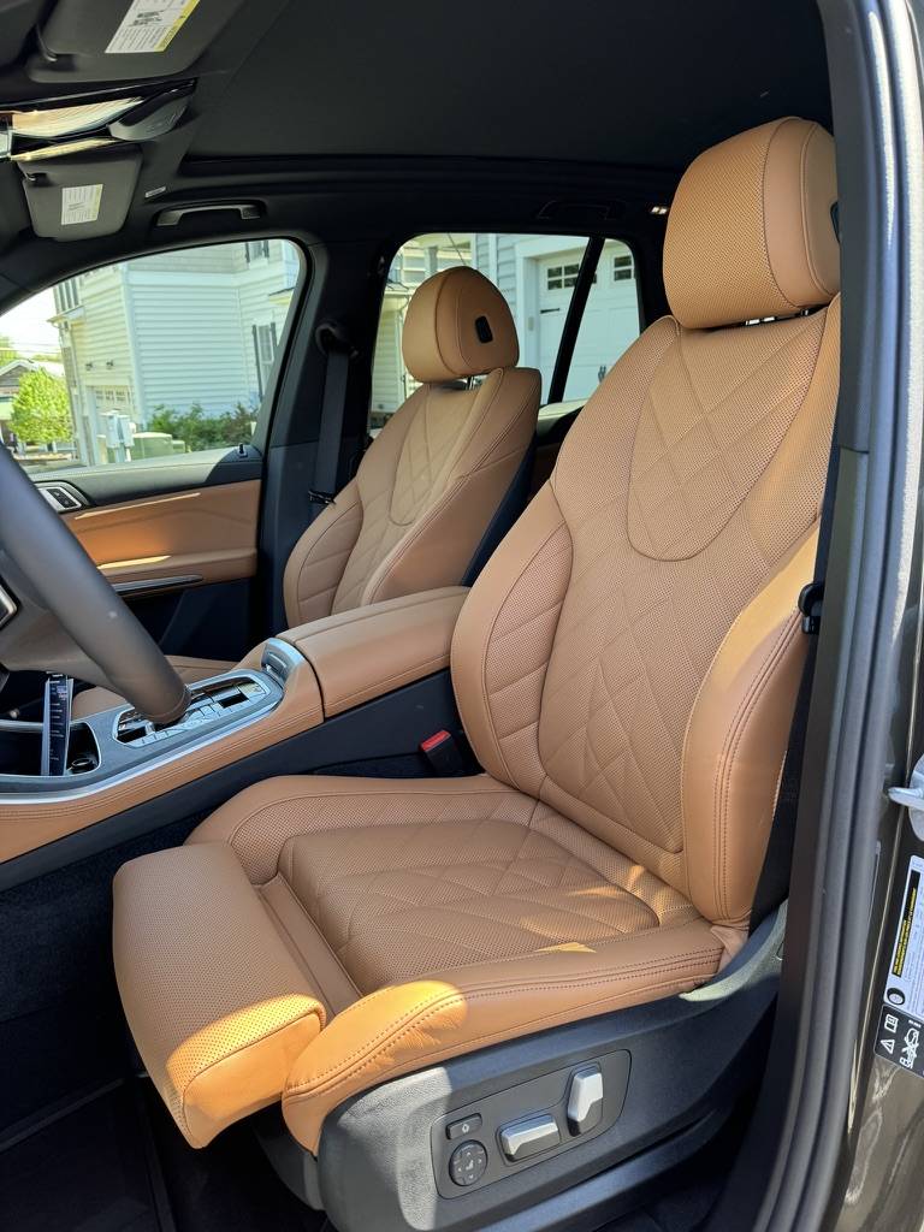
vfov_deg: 71.6
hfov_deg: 56.8
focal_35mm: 24
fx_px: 854
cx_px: 462
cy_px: 616
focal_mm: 6.76
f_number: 1.78
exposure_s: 1/162
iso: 64
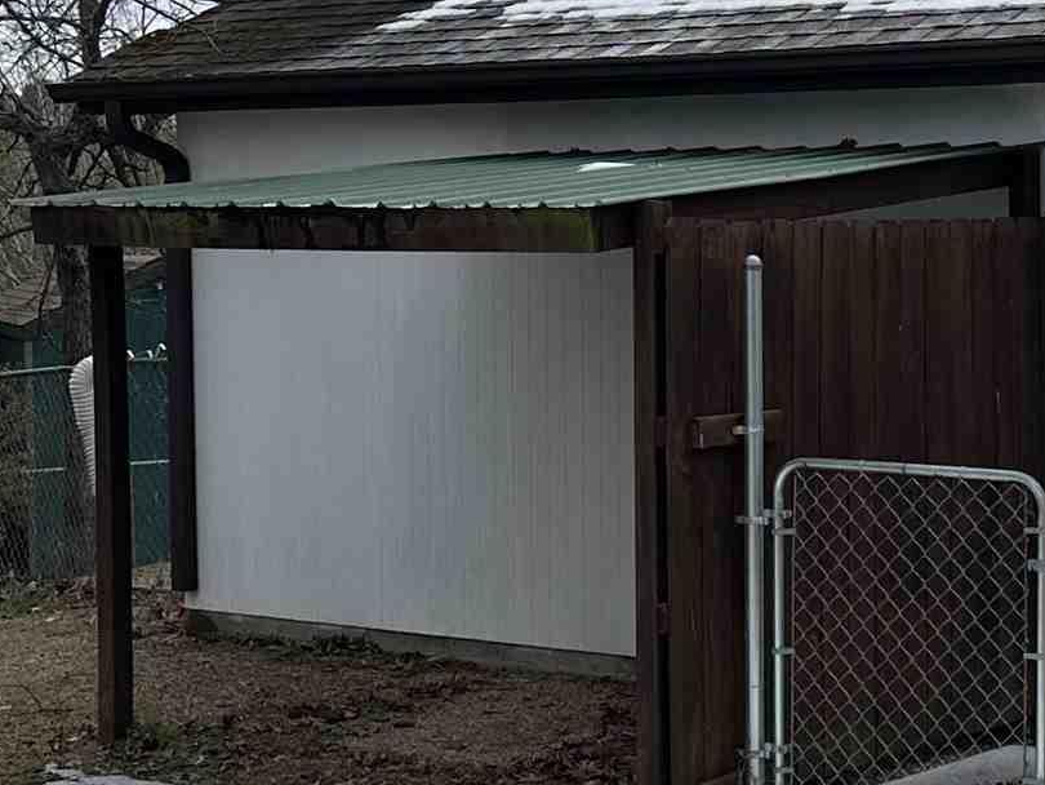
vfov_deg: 16.2
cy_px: 434
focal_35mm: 91
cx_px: 1023
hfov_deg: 20.9
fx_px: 2748
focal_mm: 6.86
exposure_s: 1/3472
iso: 80
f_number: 1.78
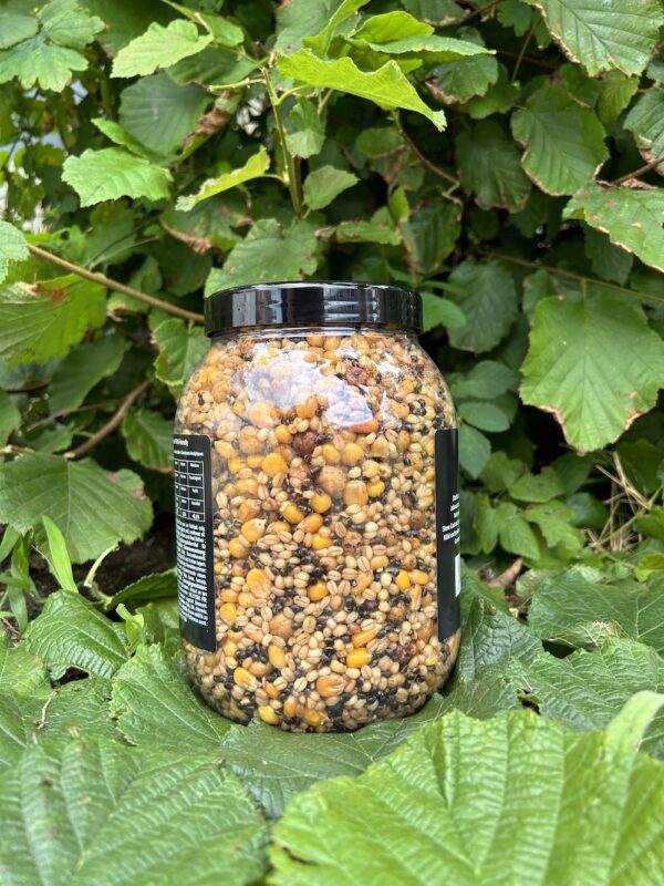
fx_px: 665
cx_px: 332
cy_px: 443
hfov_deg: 53.1
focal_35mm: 26
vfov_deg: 67.3
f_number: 1.5
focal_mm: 5.7
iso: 40
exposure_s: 1/224
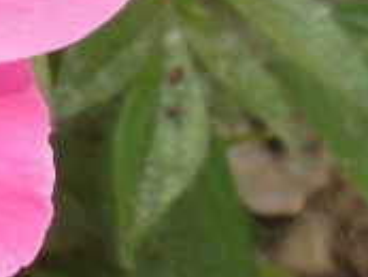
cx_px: -374
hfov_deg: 11.9
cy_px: -47
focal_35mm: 148
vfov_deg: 9.9
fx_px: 1574
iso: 125
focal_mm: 4.5
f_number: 3.2
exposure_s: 1/250
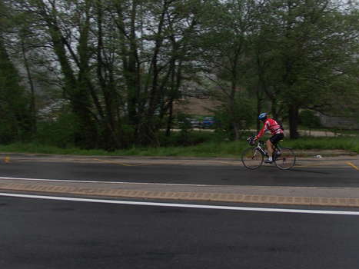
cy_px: 148
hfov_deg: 51.0
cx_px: 218
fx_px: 373
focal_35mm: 36
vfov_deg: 39.6
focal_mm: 4
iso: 80
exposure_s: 1/100
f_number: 2.7
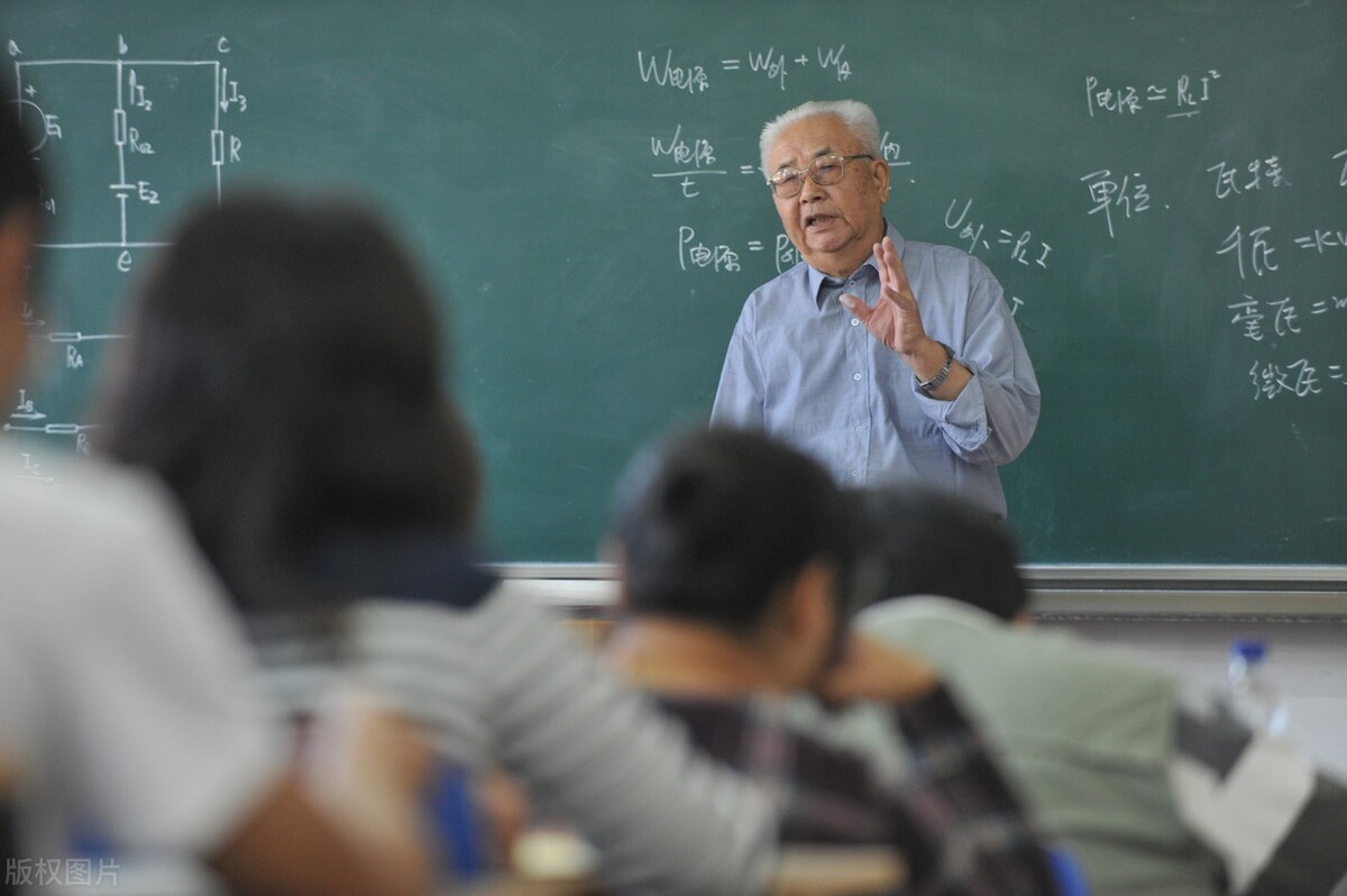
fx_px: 7477
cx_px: 674
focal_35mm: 200
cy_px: 448
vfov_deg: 6.9
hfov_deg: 10.3
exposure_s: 1/100
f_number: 4
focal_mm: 200
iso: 1600
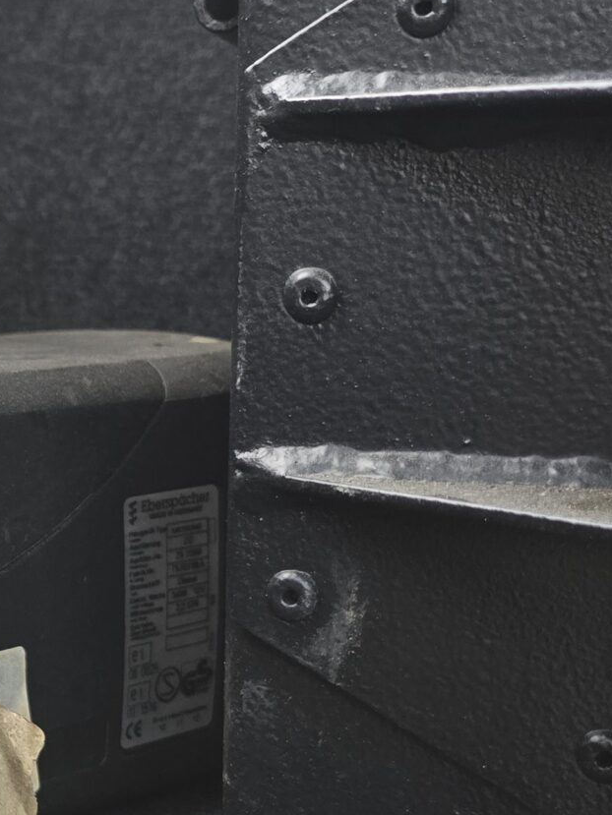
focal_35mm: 71
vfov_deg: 27.4
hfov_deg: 19.1
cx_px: -188
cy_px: 477
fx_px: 1673
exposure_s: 1/180
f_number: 1.7
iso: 200
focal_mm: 6.3
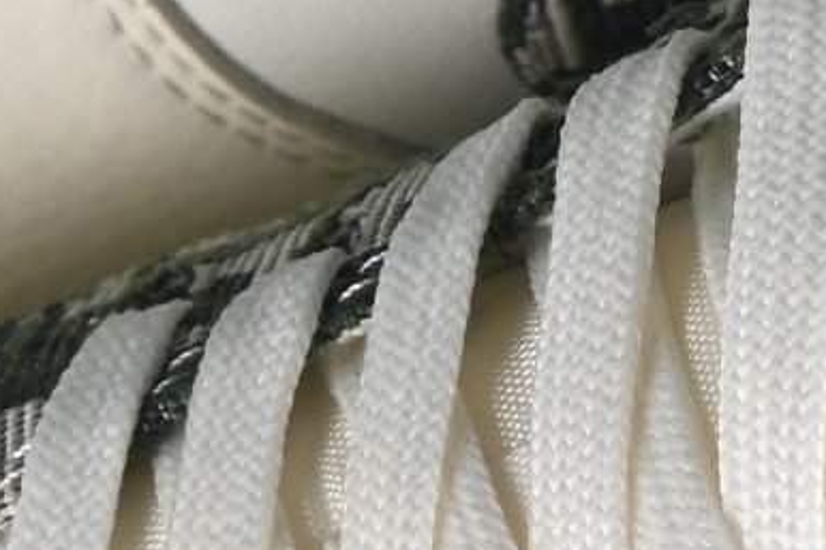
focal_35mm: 541
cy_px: 441
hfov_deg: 3.8
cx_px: 603
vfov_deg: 2.5
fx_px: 12407
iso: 160
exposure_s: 1/80
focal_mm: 50
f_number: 7.1
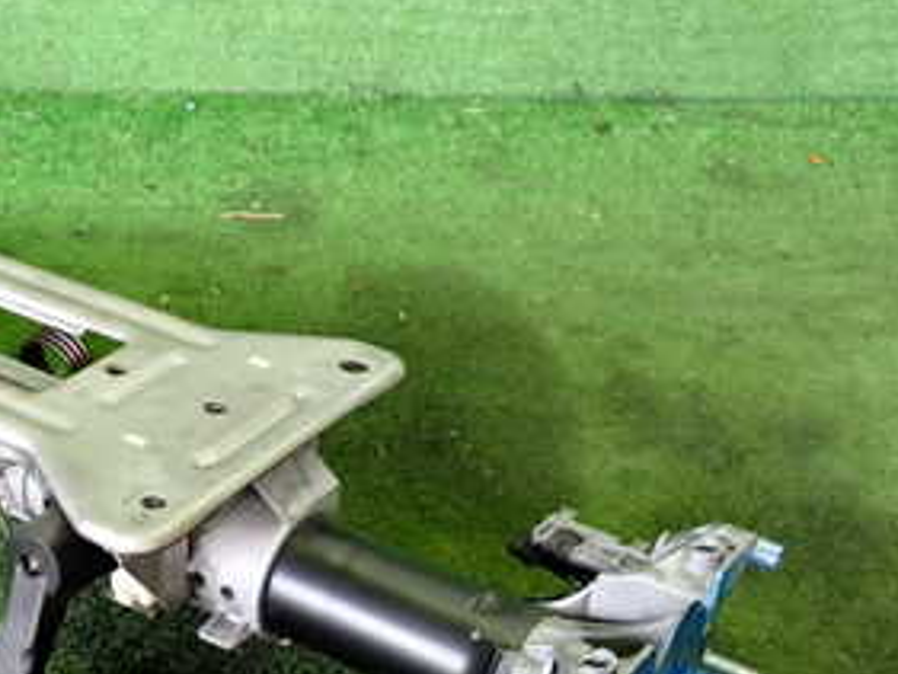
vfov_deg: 22.8
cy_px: 473
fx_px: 1661
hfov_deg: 29.0
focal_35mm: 64
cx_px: 80
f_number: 2.3
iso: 320
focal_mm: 5.4
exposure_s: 1/30
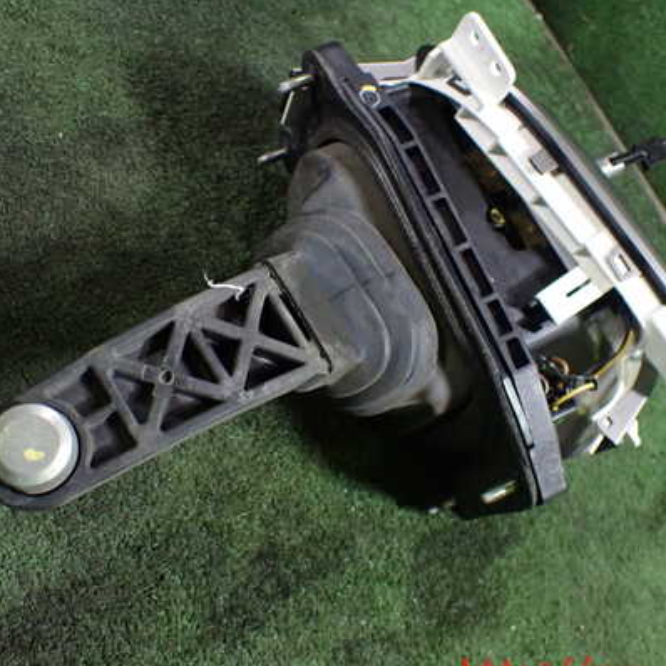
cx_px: 338
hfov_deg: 41.9
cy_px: 320
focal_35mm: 40
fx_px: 871
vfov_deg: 41.9
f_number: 2.3
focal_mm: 5.4
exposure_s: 1/100
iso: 800
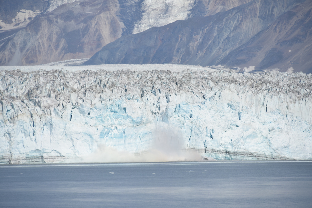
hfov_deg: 6.9
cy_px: 104
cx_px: 156
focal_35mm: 300
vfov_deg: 4.6
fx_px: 2600
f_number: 9
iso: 100
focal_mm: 300
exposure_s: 1/640
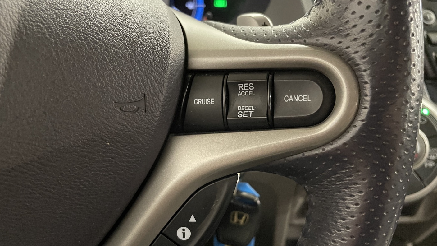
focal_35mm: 29
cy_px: 144
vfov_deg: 40.0
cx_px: 222
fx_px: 336
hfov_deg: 66.1
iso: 640
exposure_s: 1/25
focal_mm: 4.2
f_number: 1.6
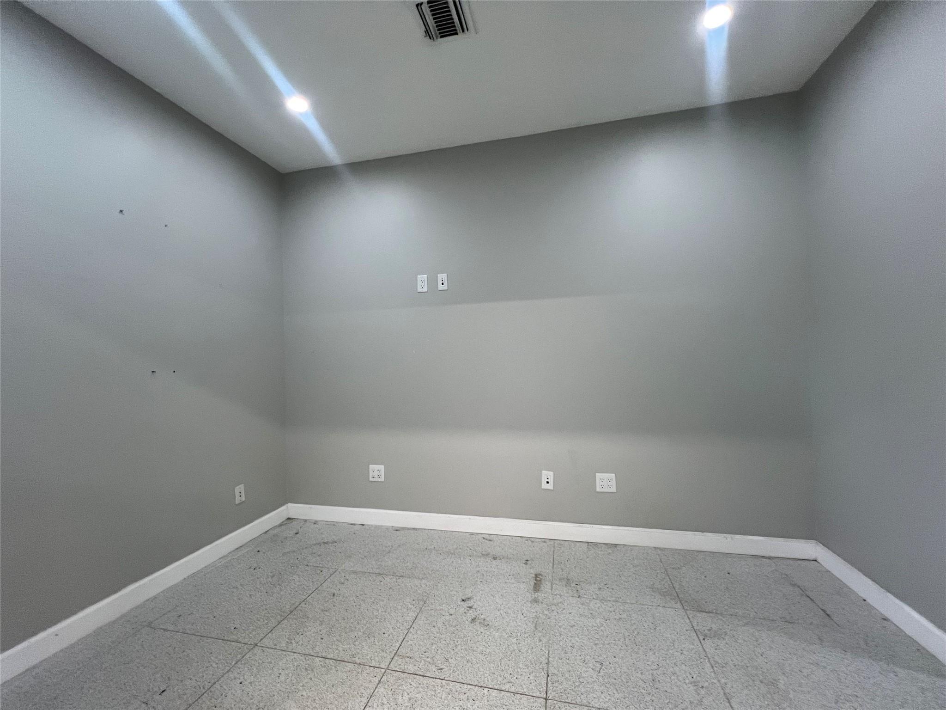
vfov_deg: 89.9
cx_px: 473
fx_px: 355
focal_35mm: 13
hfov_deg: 106.2
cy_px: 355
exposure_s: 1/120
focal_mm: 1.57
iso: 160
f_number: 1.8
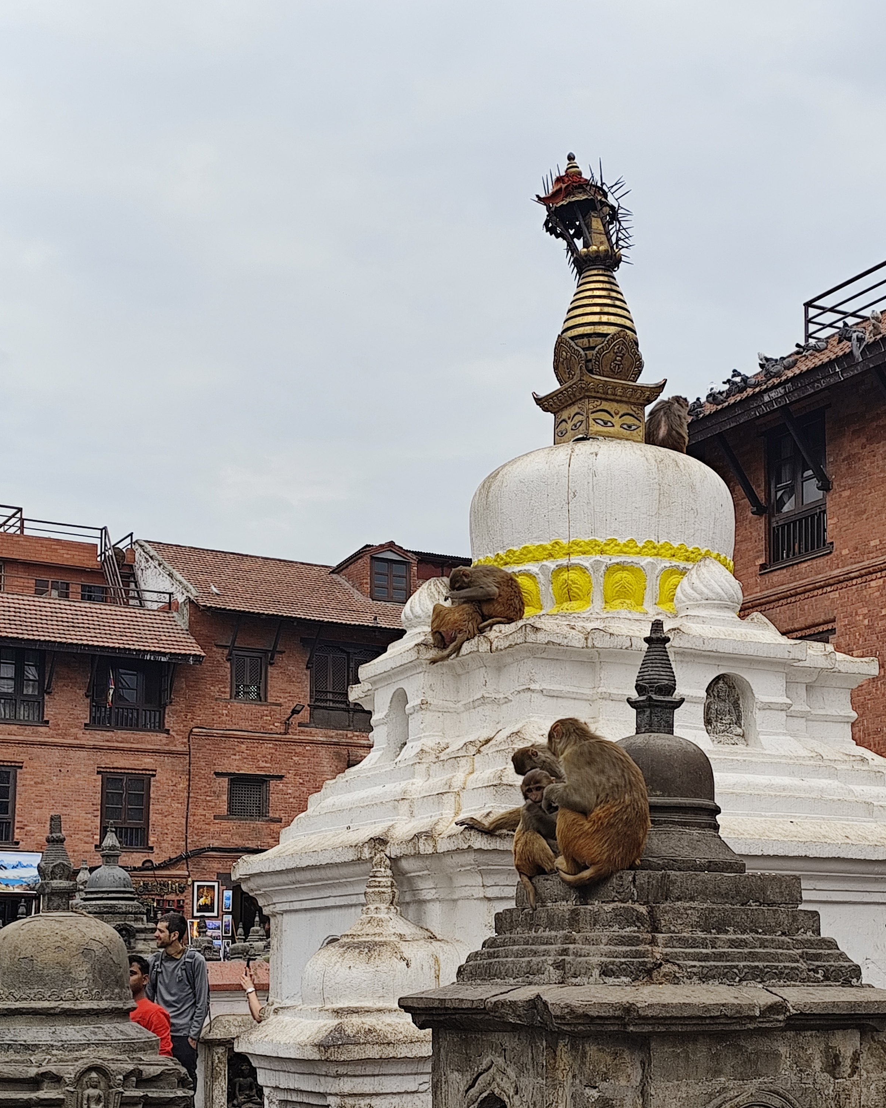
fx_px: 1705
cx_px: 552
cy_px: 736
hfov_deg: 29.0
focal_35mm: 52
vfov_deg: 35.7
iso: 50
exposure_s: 1/483
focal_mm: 6.14
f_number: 1.65
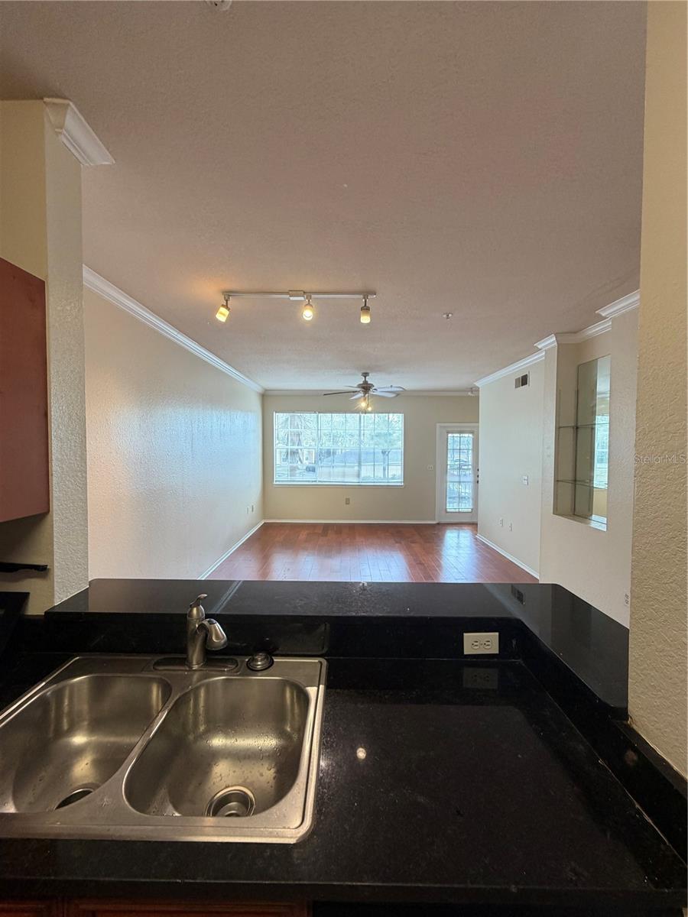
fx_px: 371
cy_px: 458
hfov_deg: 85.7
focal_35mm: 14
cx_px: 344
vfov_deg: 102.1
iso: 160
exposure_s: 1/60
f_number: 2.2
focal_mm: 2.22
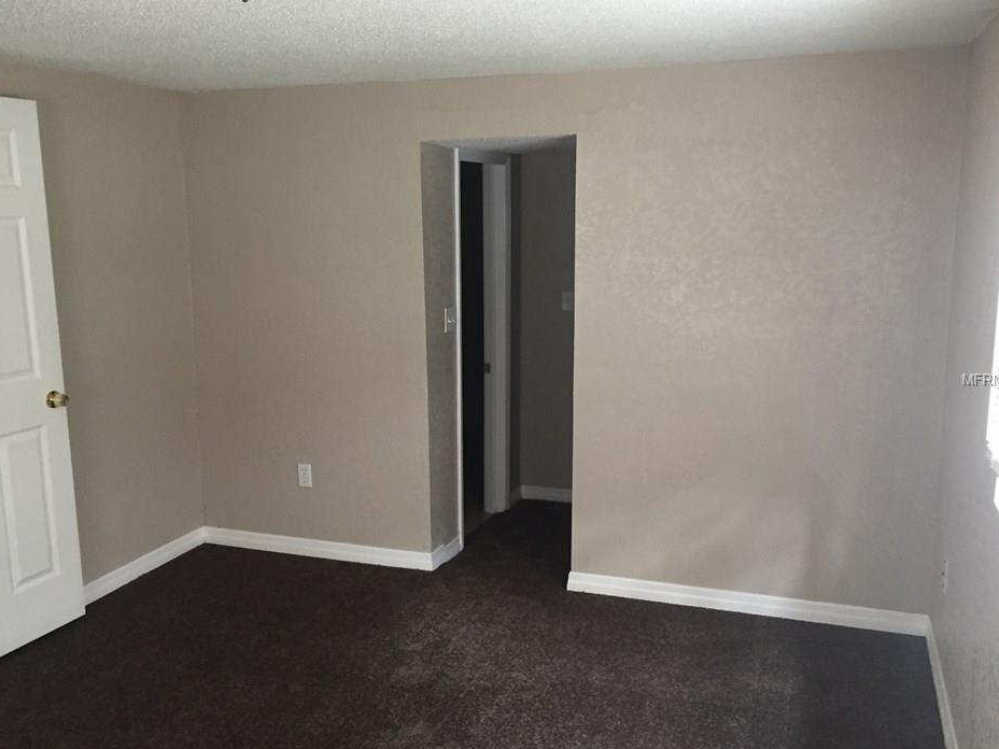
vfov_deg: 44.2
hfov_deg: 56.8
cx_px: 476
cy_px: 380
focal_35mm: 32
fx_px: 924
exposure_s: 1/30
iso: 160
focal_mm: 4.15
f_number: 2.2
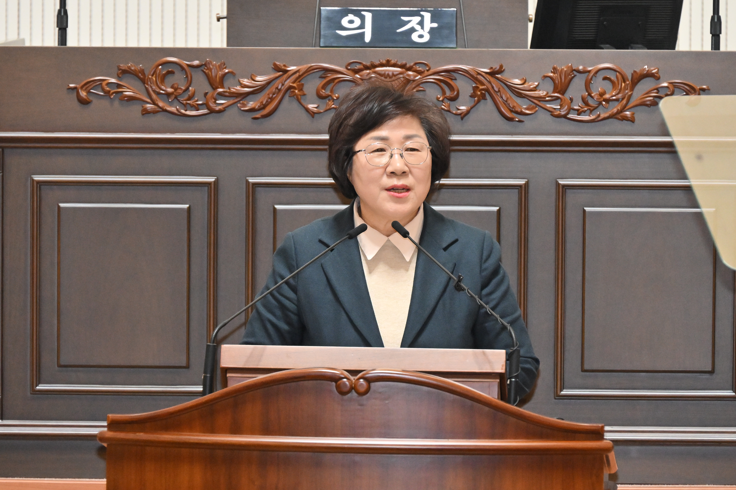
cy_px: 245
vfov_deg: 4.6
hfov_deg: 6.9
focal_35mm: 300
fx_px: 6131
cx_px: 368
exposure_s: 1/250
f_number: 6.3
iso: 4000
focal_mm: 200
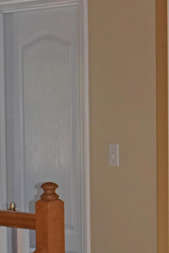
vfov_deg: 15.2
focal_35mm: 134
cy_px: 198
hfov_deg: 10.1
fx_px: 944
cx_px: 209
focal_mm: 26
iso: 2000
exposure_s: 1/200
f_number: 7.1
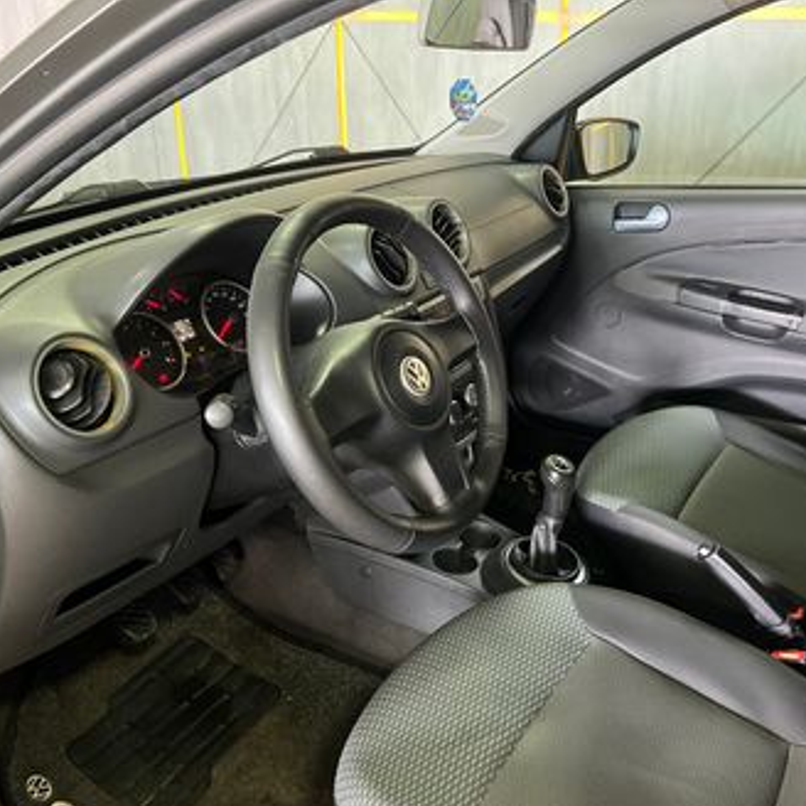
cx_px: 437
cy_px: 432
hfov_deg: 49.7
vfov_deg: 49.7
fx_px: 869
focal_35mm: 33
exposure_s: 1/40
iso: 500
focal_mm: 5.7
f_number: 1.5
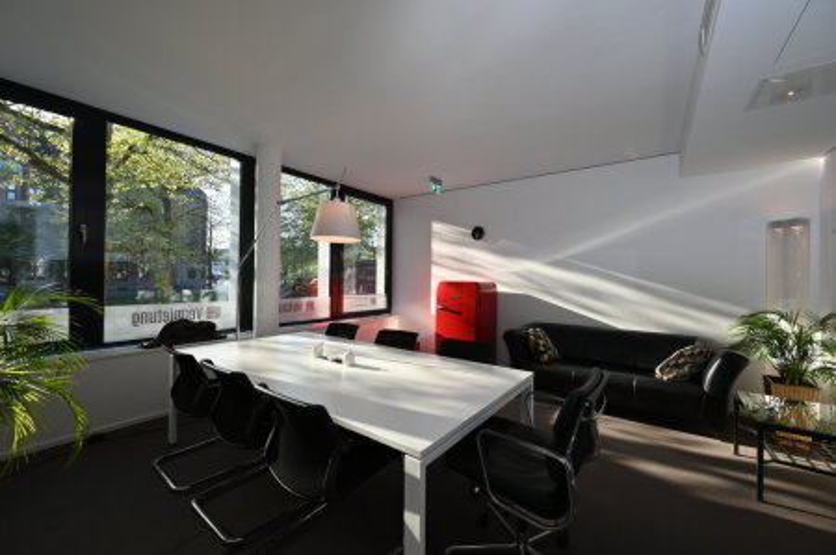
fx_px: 325
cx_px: 418
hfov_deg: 104.3
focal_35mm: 14
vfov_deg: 81.1
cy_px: 278
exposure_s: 1/200
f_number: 8
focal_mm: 14
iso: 400
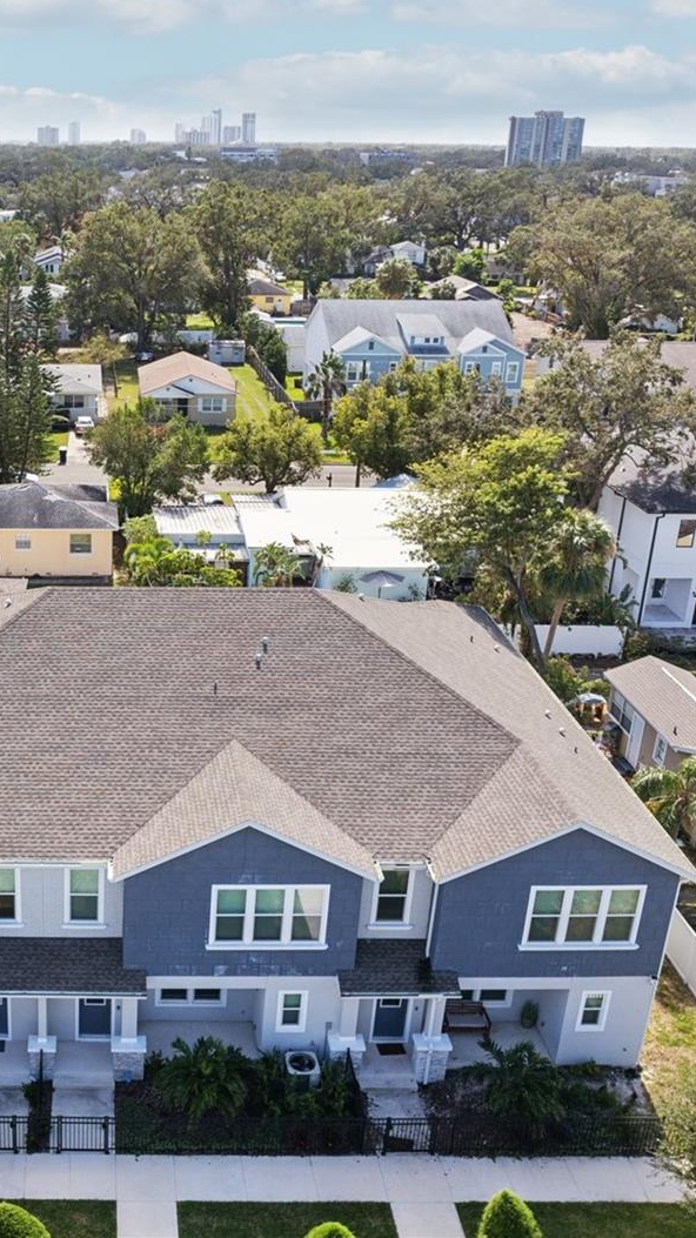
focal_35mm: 35
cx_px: 69
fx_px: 1149
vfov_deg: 56.6
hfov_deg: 32.1
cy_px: 613
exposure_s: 1/730
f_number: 2.8
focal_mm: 8.4
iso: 100
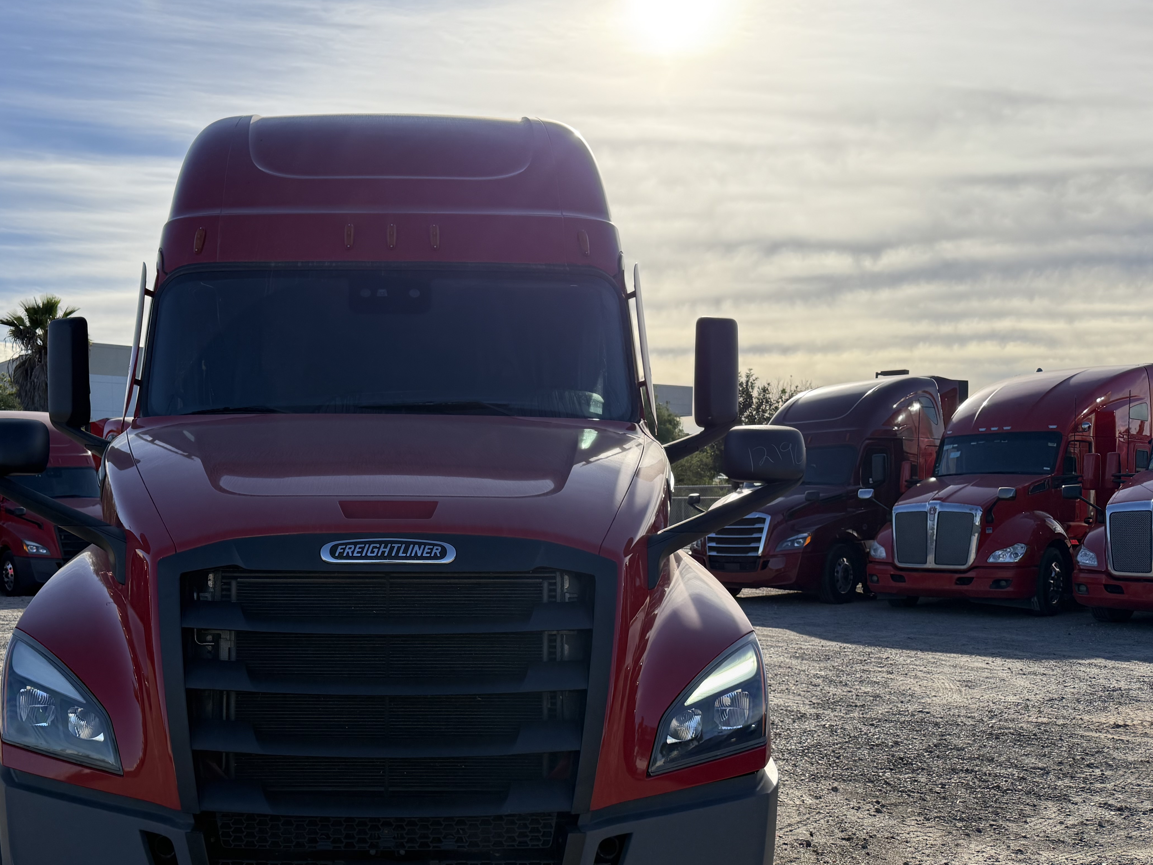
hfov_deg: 54.4
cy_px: 544
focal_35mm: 33
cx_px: 395
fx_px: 1099
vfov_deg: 42.6
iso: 100
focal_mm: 6.76
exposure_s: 1/6711
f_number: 1.78
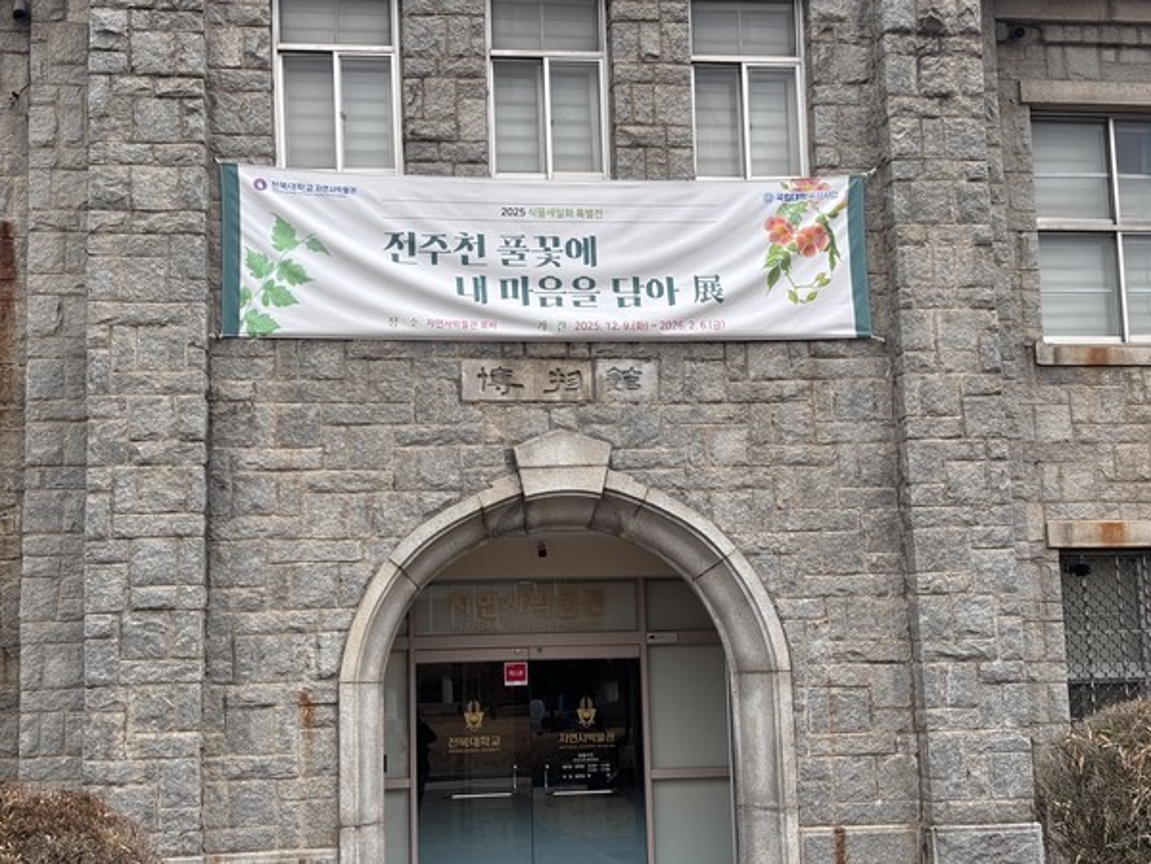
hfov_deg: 36.8
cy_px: 432
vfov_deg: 28.0
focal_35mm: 52
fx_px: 1729
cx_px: 576
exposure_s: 1/268
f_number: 1.6
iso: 32
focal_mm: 5.96
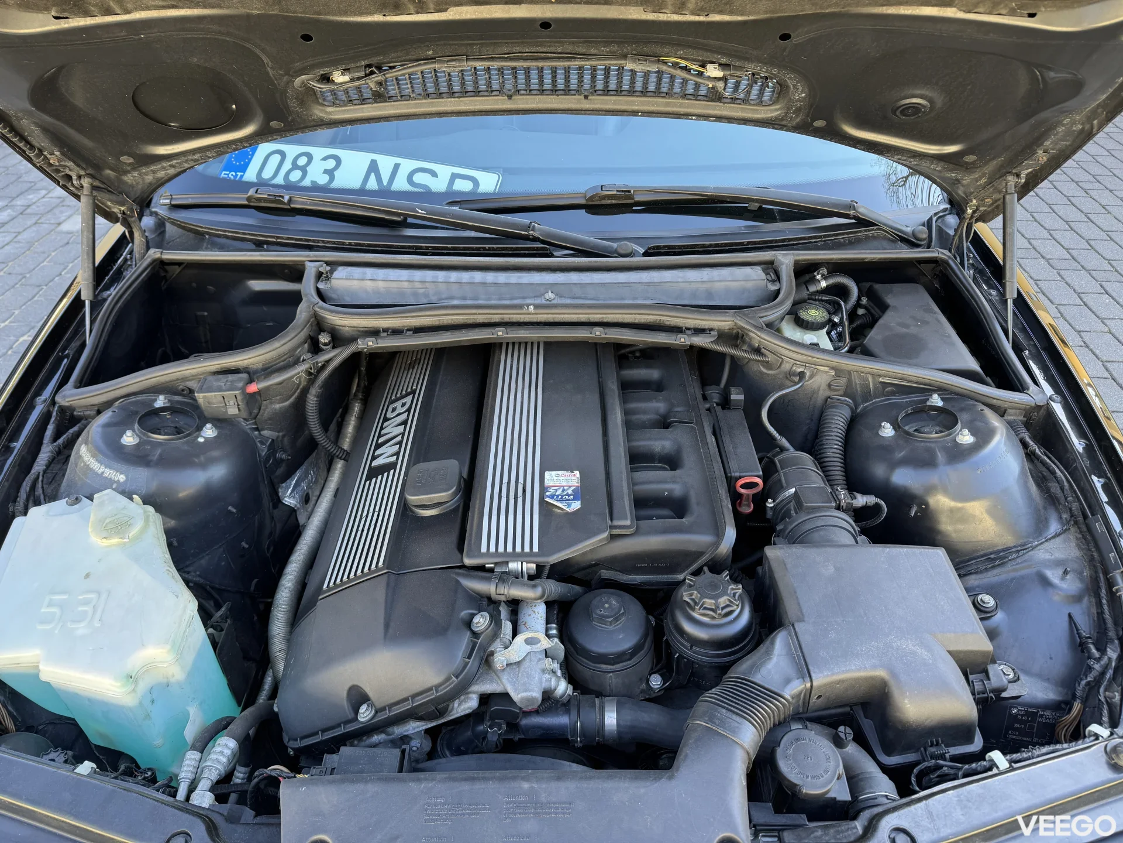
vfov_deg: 56.8
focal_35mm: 24
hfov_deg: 71.6
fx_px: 779
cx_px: 562
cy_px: 422
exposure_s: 1/121
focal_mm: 6.76
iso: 100
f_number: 1.78
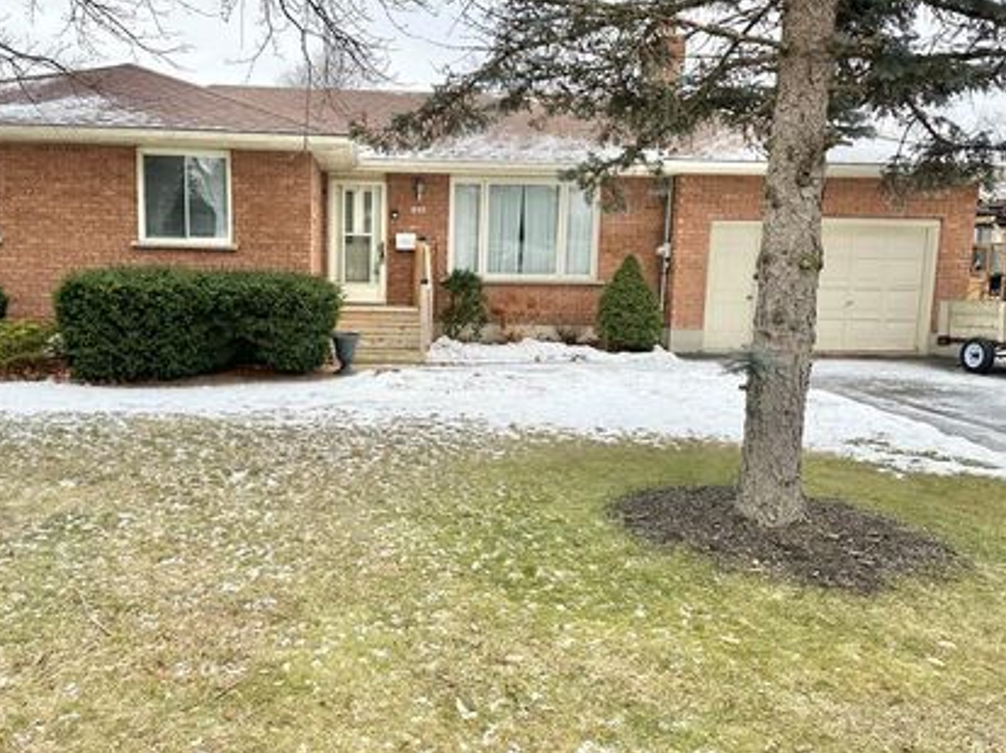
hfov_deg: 61.3
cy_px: 358
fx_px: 842
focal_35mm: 29
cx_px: 416
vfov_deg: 48.2
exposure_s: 1/484
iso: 80
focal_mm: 6.86
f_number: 1.78
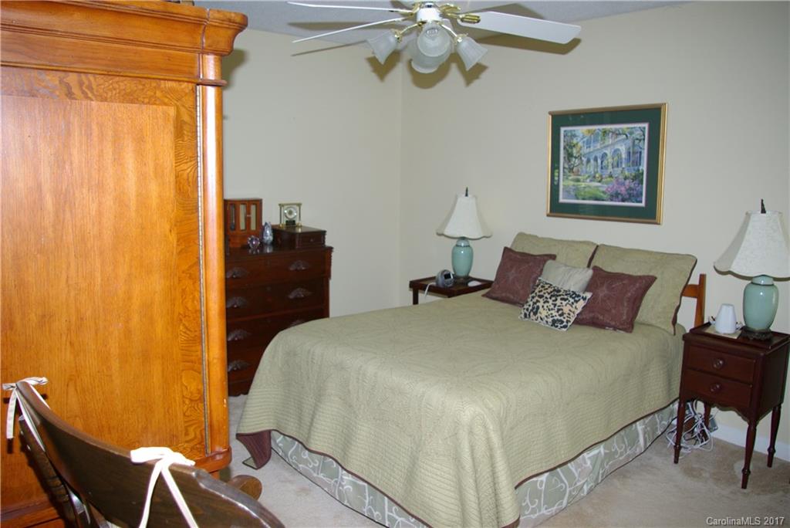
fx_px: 593
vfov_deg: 48.0
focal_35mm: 27
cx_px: 395
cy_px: 264
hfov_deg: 67.4
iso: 400
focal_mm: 18
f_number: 3.5
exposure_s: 1/125
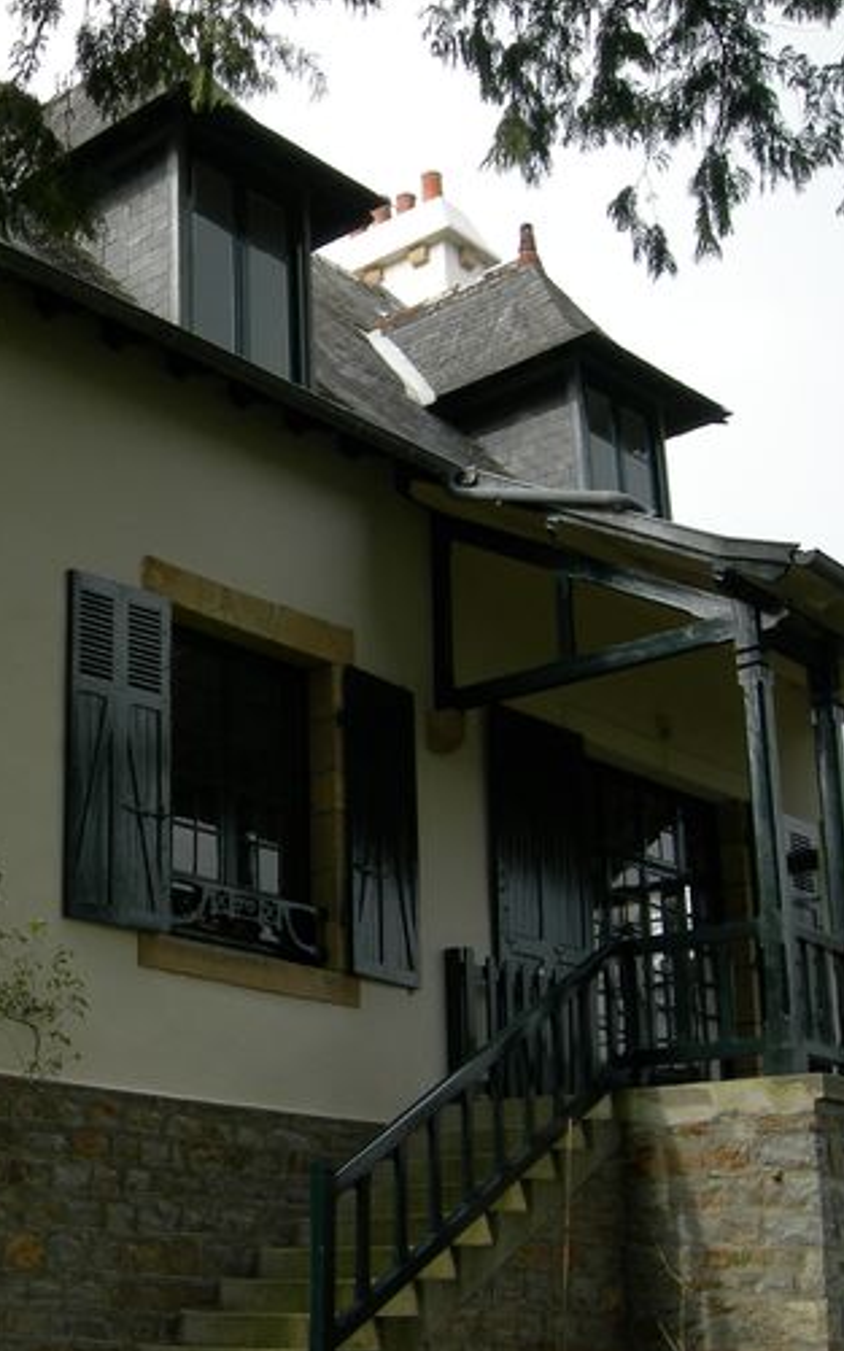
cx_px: 43
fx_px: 1914
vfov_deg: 38.9
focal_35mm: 52
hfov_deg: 24.0
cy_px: 685
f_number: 4.3
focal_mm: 7.5
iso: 64
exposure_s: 1/130
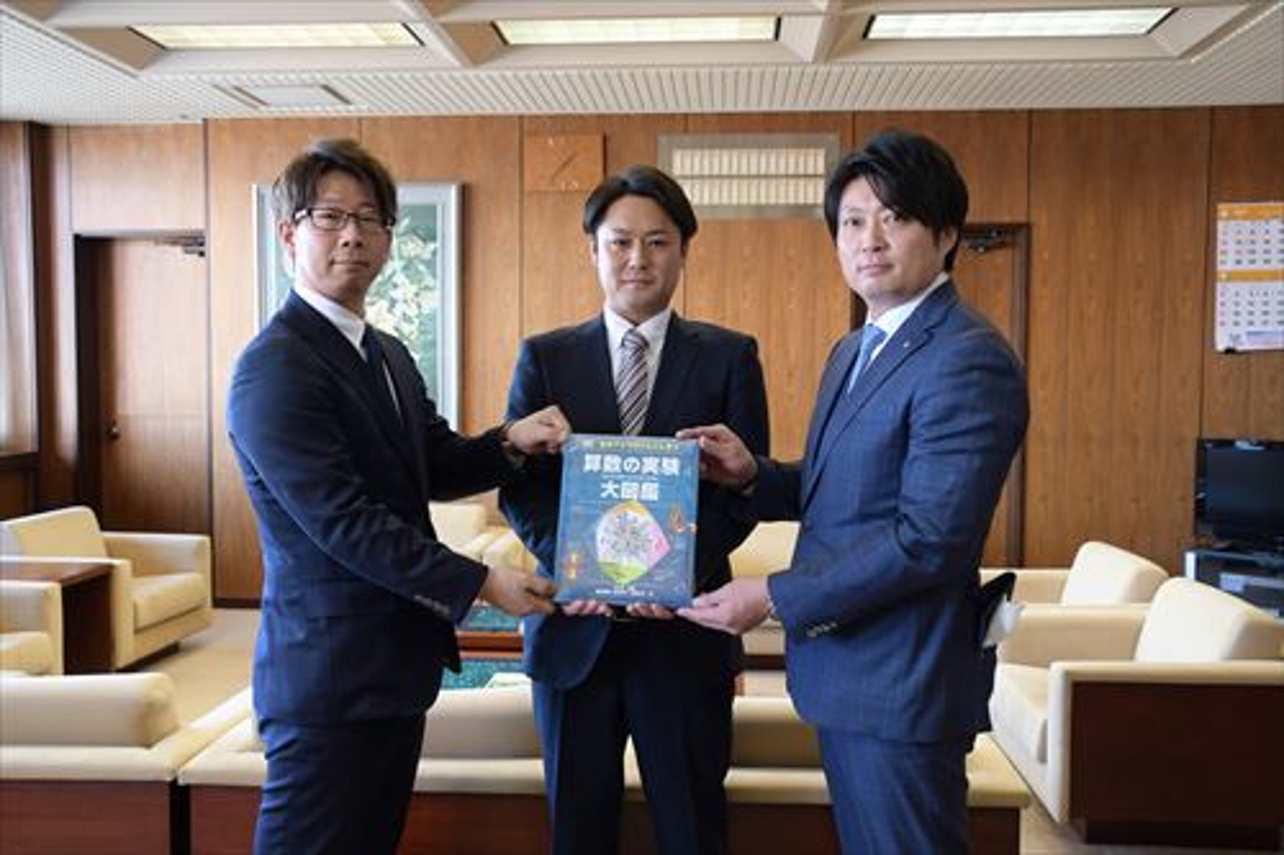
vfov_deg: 39.9
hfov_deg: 57.2
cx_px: 642
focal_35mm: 33
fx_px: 1177
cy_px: 428
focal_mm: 22
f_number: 5
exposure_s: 1/100
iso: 800
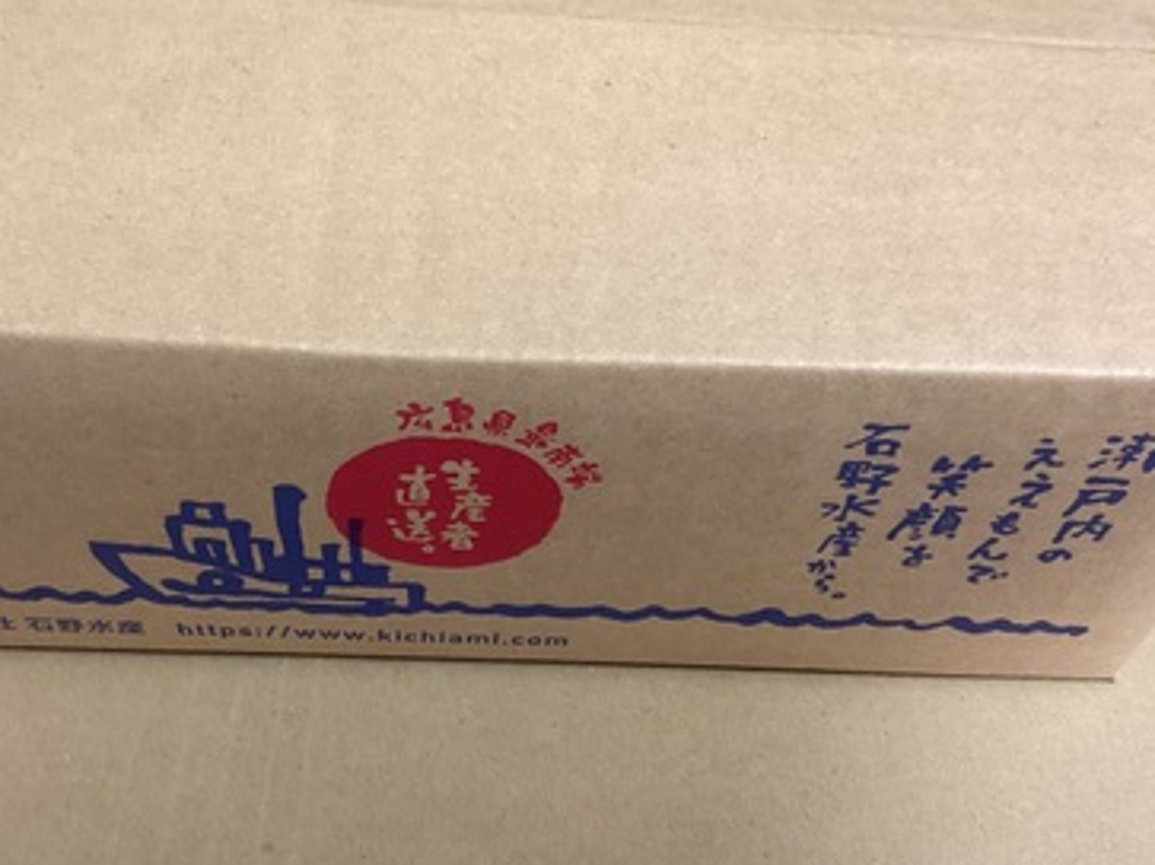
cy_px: 439
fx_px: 1368
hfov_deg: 45.6
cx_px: 480
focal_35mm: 41
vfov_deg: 35.1
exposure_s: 1/60
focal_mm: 3.3
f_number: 2.4
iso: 200
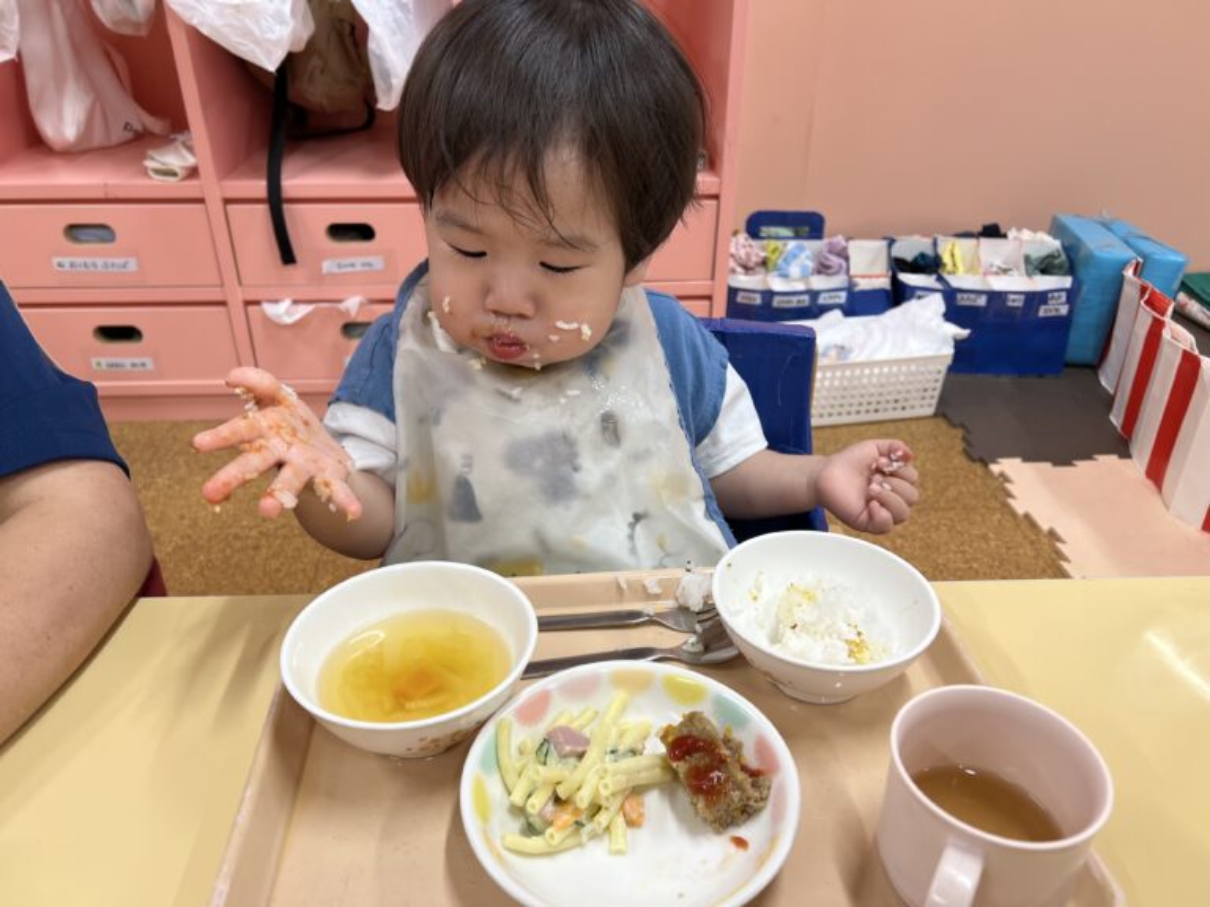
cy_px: 454
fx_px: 909
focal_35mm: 26
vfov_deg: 53.1
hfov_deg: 67.3
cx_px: 605
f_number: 1.5
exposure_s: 1/60
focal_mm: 5.7
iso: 64
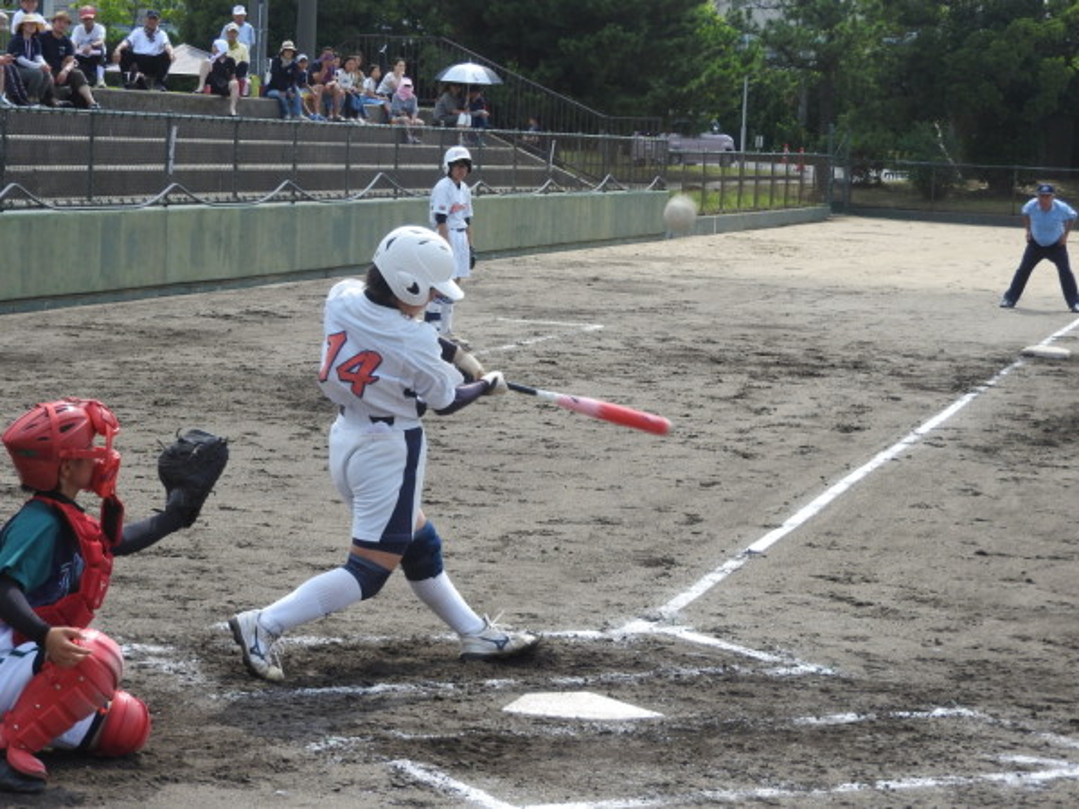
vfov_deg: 14.1
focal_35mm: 105
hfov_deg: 18.7
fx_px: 3273
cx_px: 540
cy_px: 404
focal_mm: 18.8
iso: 100
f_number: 4.8
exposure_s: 1/400
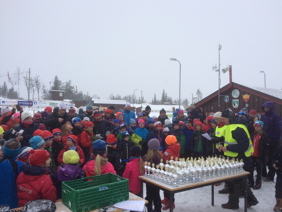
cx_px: 141
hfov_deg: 61.7
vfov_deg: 48.2
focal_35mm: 29
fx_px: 236
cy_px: 106
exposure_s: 1/651
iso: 32
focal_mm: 4.15
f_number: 2.2
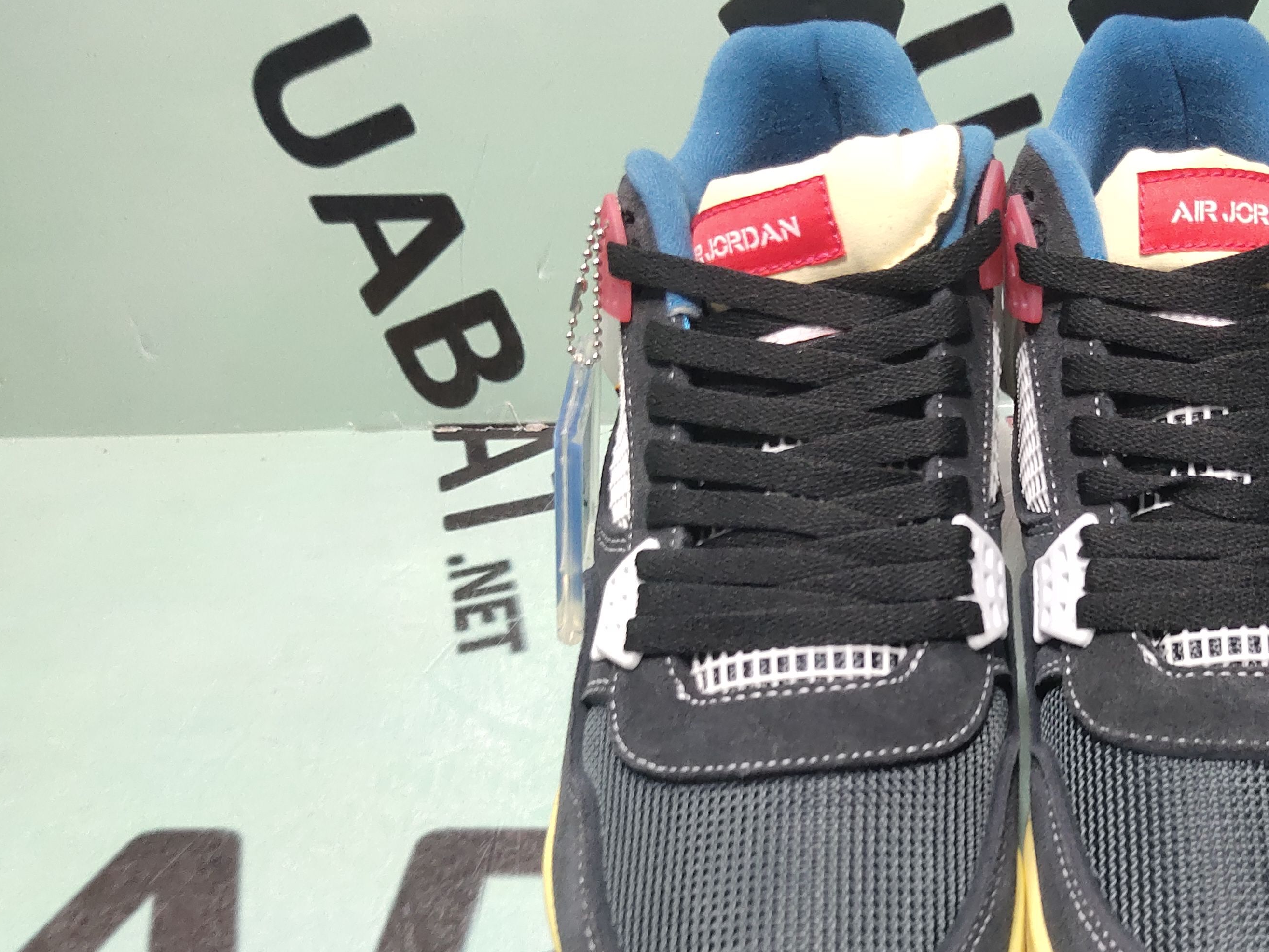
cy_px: 674
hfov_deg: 40.3
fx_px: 1686
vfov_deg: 31.1
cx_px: 921
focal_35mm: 46
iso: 234
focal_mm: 4.35
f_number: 1.79
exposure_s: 1/100
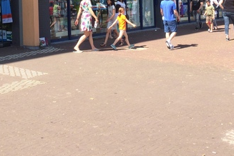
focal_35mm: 60
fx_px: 390
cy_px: -13
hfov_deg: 33.4
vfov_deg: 21.5
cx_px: 105
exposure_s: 1/720
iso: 32
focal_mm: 4.15
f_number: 2.2
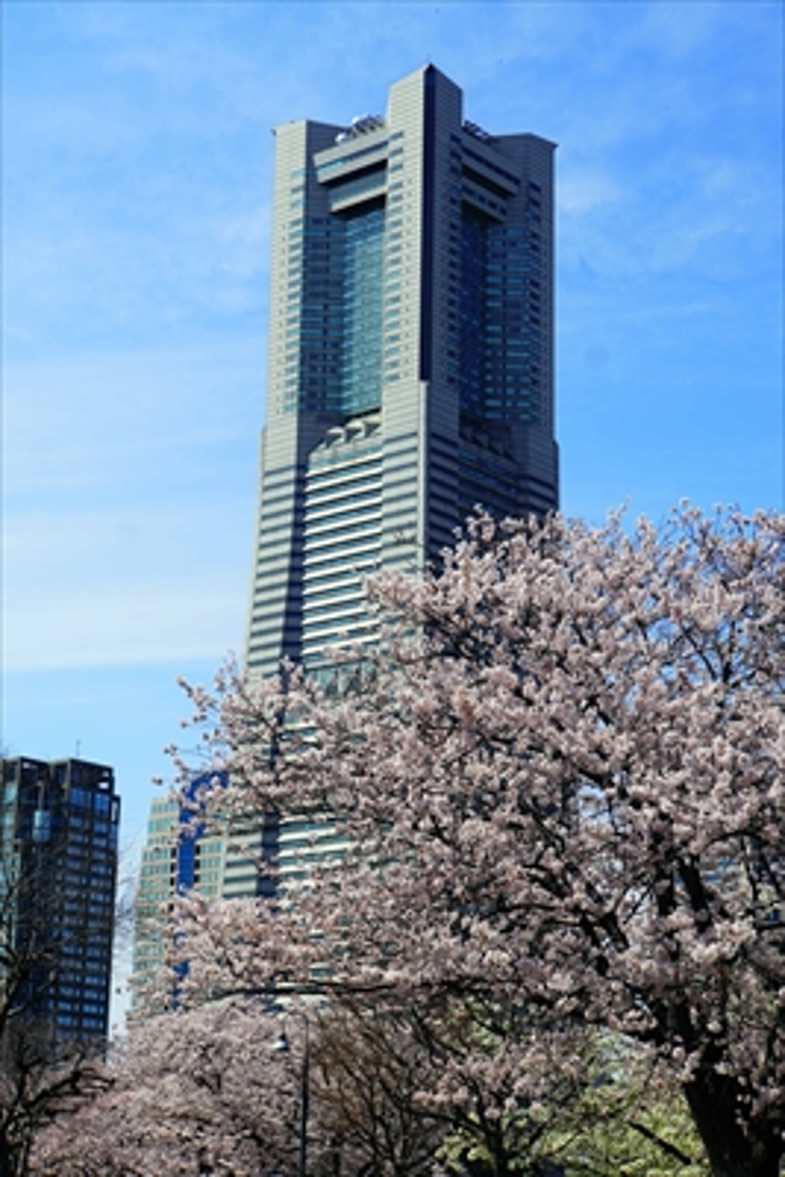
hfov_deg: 20.4
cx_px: 392
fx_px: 2176
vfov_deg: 30.2
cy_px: 588
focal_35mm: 67
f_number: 8
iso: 100
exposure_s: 1/500
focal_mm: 44.4
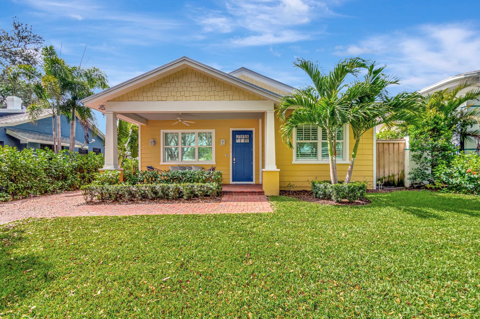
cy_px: 160
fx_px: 200
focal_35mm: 15
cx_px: 240
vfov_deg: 77.2
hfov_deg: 100.4
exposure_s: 1/1250
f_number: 8
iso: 640
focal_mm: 10
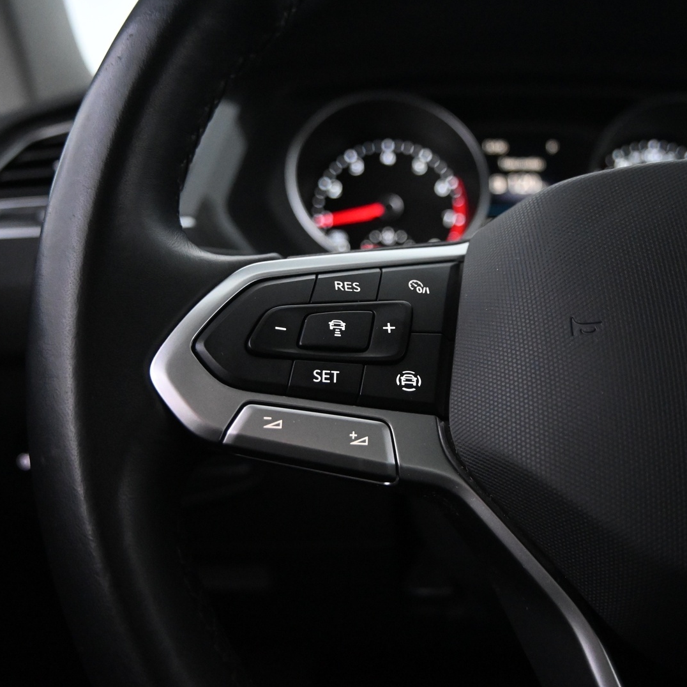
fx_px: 2156
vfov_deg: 18.1
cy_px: 343
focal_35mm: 96
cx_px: 344
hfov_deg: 18.1
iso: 5000
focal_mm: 50
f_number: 6.3
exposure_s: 1/100
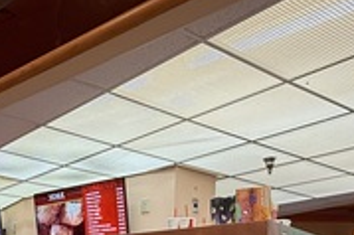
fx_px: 511
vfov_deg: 24.1
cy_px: 265
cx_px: 20
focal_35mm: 52
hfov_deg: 35.4
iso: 200
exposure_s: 1/60
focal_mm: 2.22
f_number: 2.2
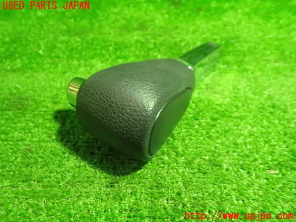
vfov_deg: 46.8
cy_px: 111
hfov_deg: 60.0
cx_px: 148
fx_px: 257
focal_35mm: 30
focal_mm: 5.4
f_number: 2.3
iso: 640
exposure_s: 1/30
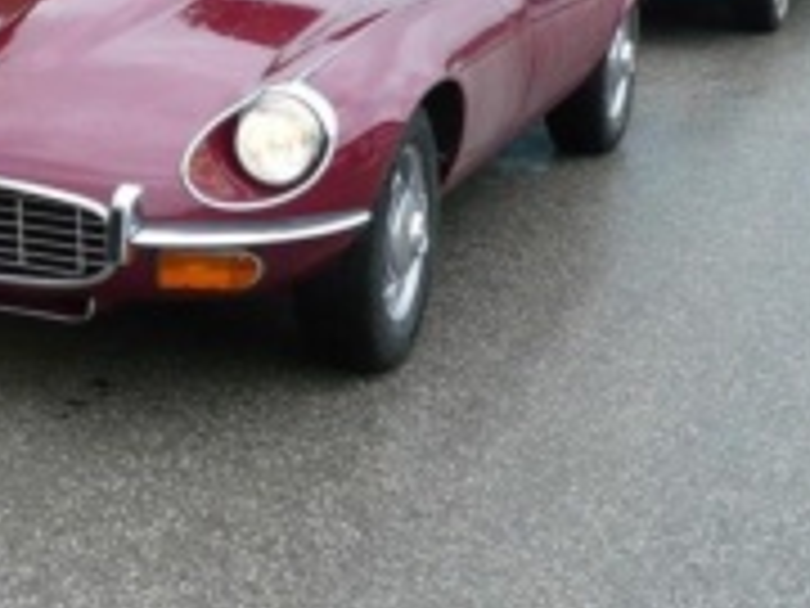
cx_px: -90
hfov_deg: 18.8
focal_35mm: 100
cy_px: -97
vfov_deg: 14.4
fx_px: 2340
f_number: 2.9
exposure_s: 1/250
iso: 100
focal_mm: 6
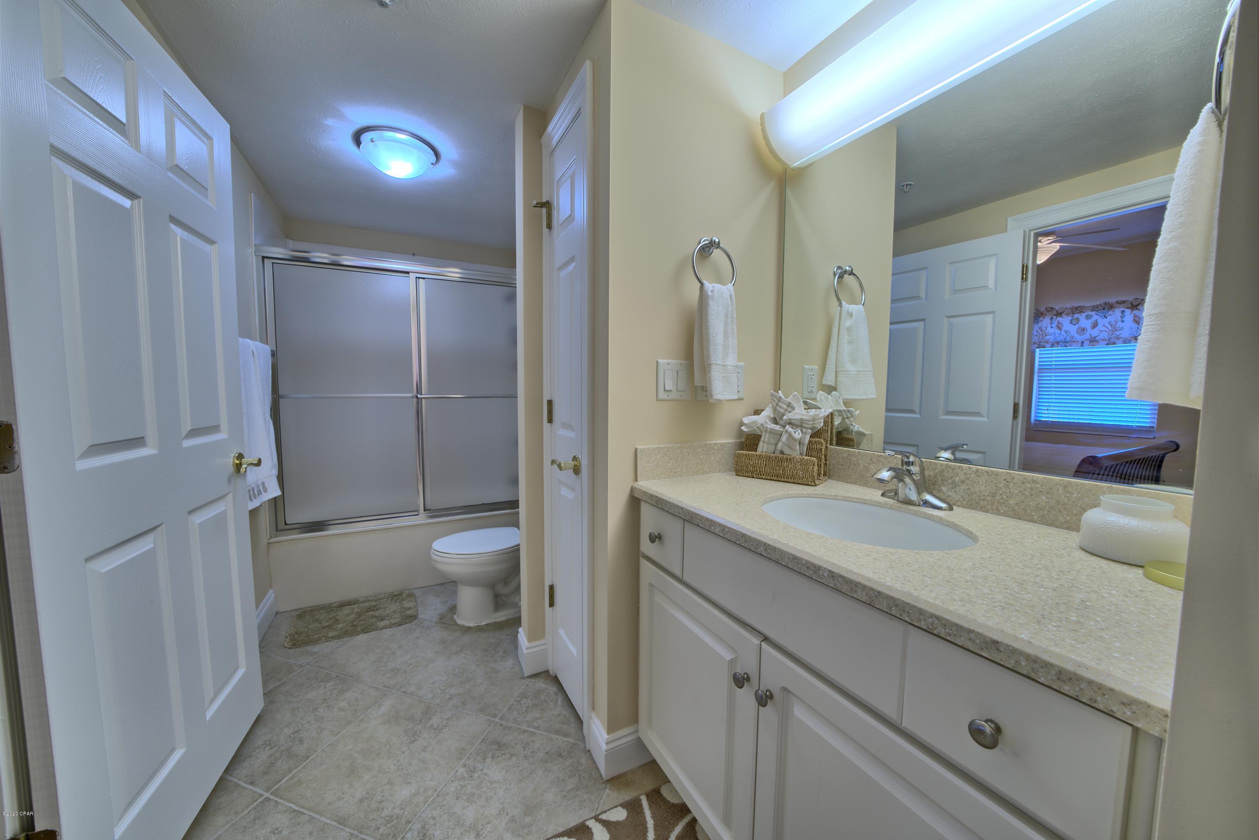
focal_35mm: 12
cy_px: 420
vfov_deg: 90.0
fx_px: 420
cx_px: 630
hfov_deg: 112.6
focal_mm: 12
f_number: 16
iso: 160
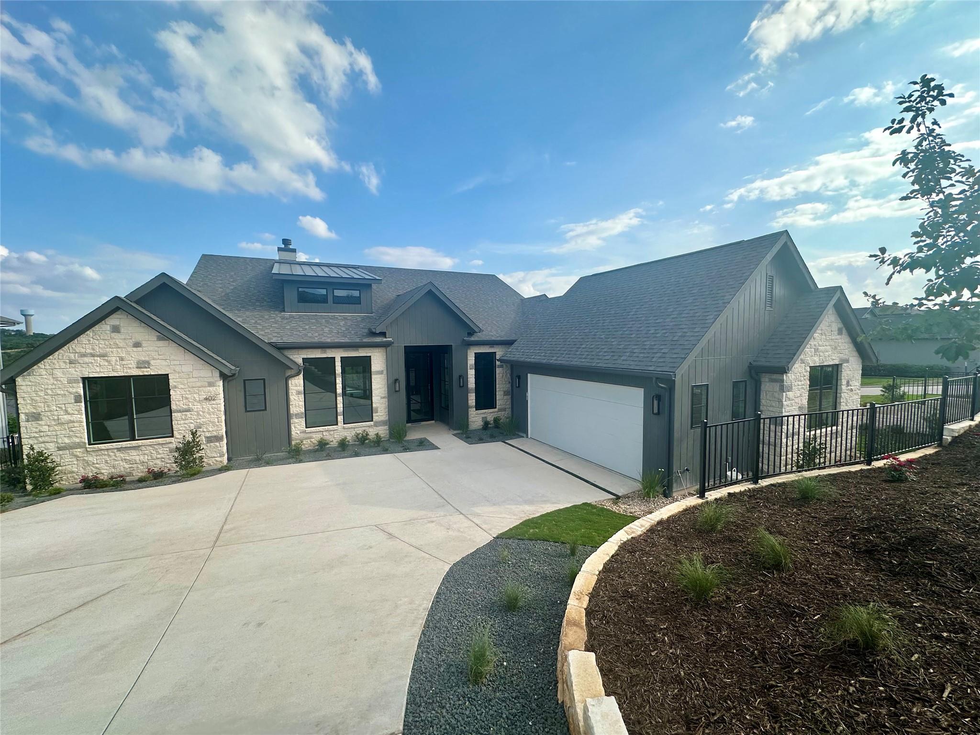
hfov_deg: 102.1
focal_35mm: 14
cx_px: 490
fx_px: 396
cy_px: 368
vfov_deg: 85.7
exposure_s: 1/1595
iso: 40
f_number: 2.2
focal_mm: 2.22
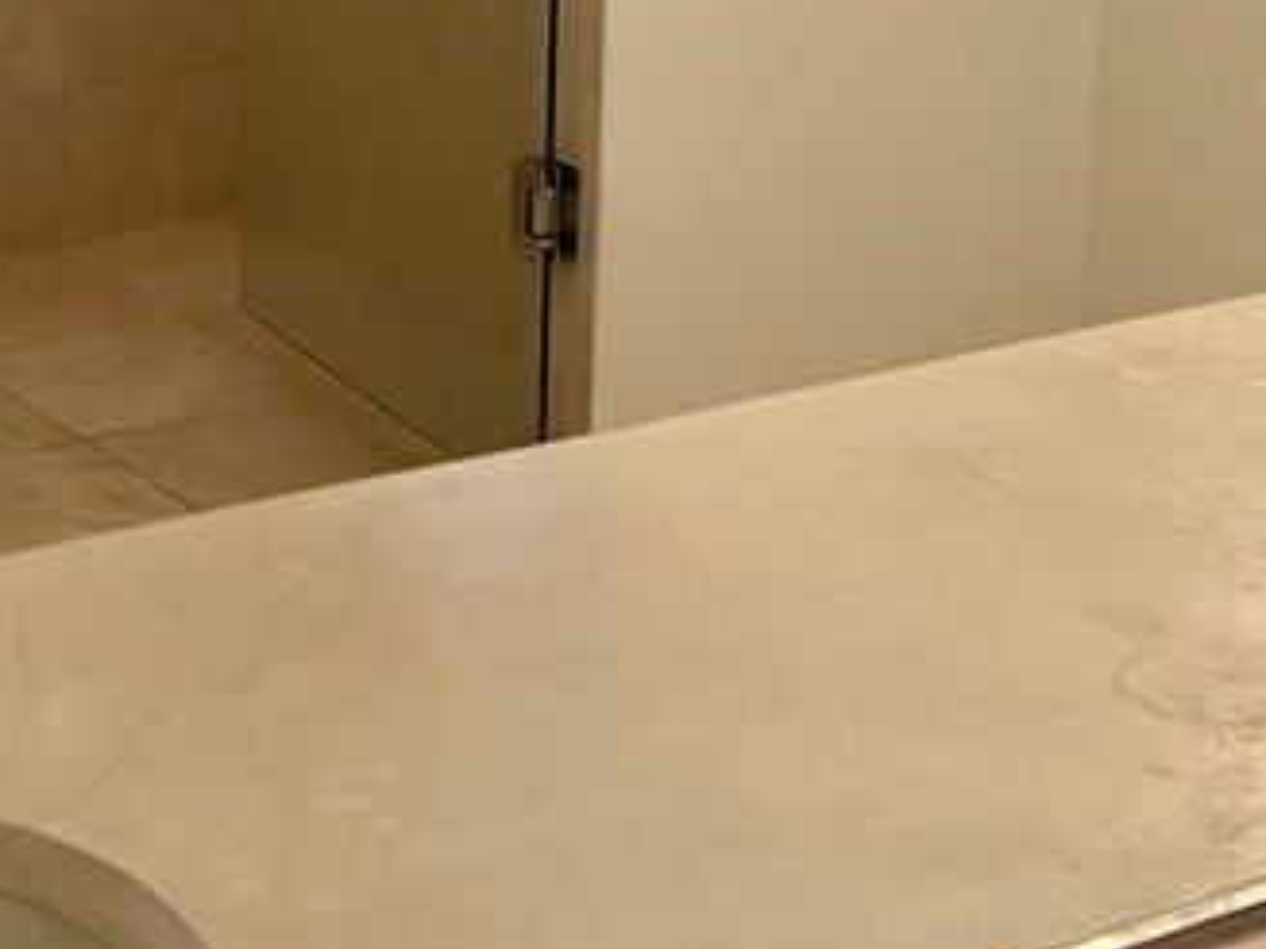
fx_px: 3474
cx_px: 340
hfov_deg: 20.5
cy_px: -532
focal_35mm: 95
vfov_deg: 14.4
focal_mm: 5.7
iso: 200
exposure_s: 1/60
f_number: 1.5
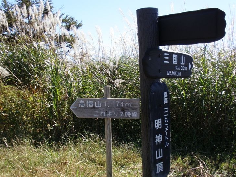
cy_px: 97
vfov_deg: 35.1
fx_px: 279
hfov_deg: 45.7
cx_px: 129
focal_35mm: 41
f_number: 3.5
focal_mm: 6.6
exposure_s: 1/400
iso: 64
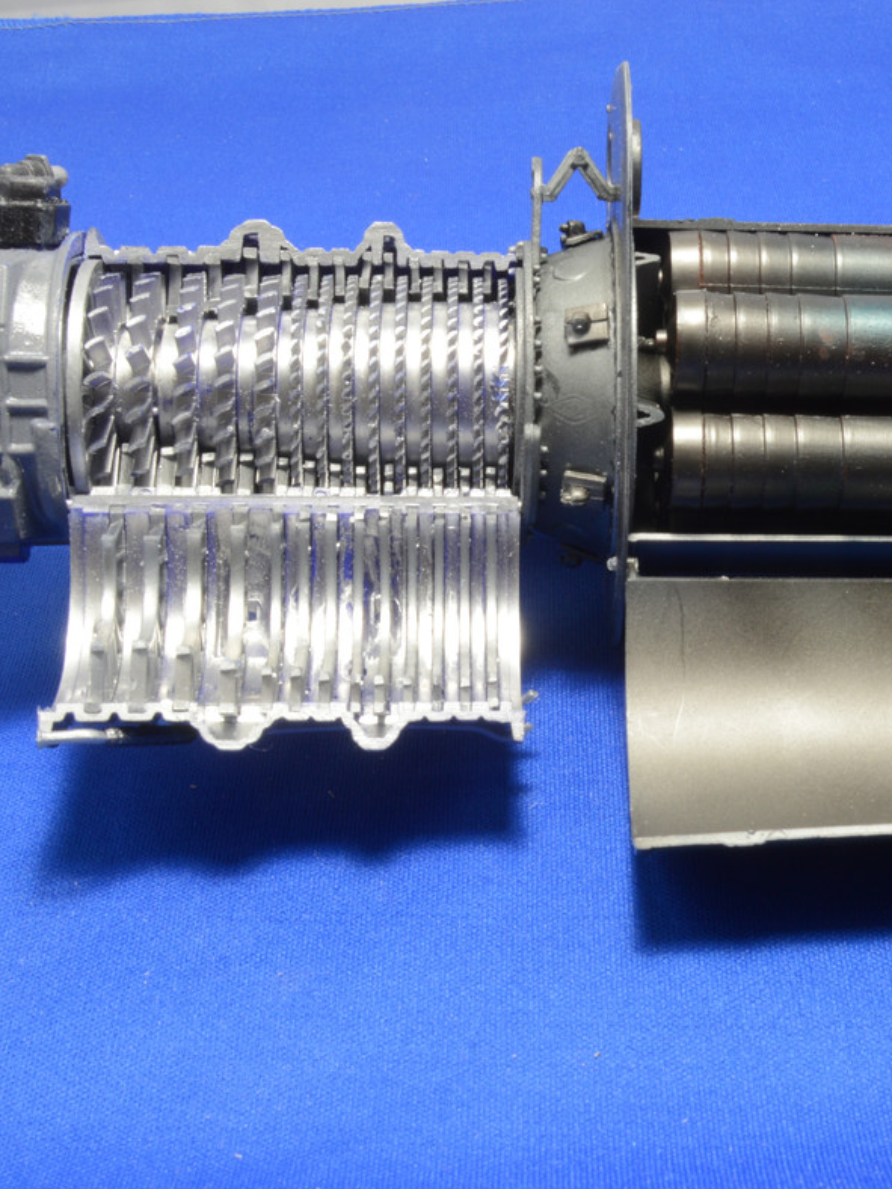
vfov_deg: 29.4
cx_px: 675
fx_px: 2268
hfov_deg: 22.0
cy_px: 593
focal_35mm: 66
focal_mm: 30
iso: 200
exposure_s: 2
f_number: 25
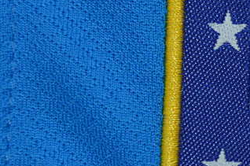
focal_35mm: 434
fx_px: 3007
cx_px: 399
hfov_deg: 4.7
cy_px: 94
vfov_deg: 3.2
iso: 400
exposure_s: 1/200
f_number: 10
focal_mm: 85
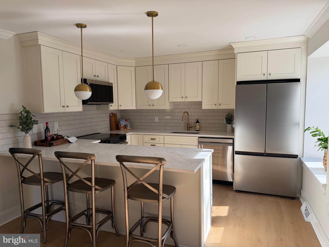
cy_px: 124
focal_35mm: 24
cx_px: 164
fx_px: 228
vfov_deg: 56.8
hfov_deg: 71.6
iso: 100
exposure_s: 1/524
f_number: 1.78
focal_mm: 6.76
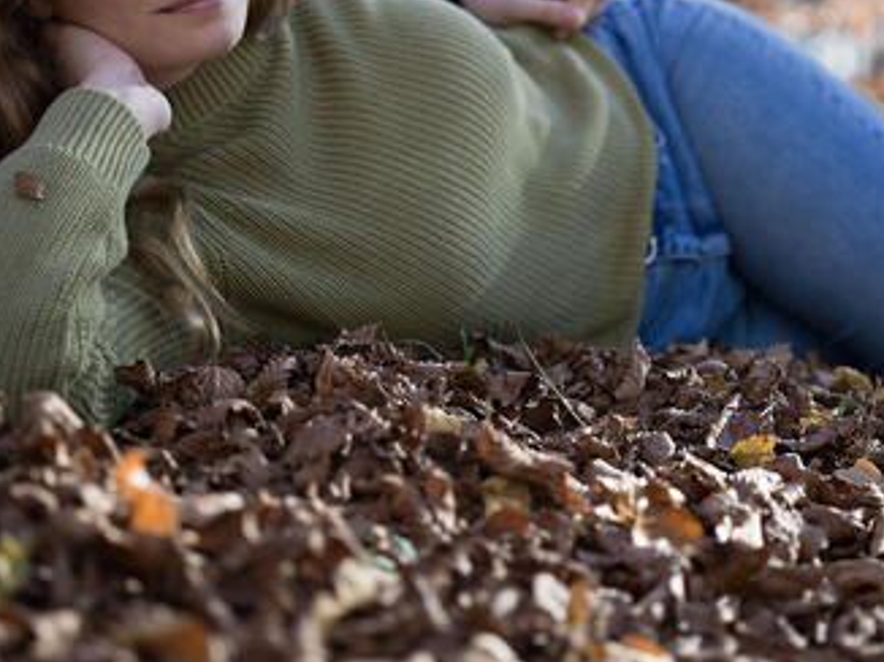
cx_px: 496
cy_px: 62
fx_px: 2399
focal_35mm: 94
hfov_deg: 20.9
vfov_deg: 15.5
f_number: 2.8
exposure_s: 1/180
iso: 100
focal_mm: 65
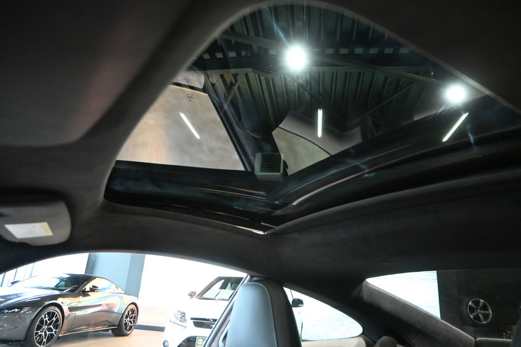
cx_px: 260
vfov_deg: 53.1
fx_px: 347
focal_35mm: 24
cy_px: 174
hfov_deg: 73.7
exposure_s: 1/80
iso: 3200
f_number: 3.5
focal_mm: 16
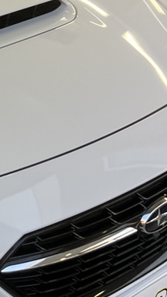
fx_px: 757
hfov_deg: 11.3
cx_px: -176
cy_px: 121
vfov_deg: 22.2
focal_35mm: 96
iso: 32
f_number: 1.8
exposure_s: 1/120
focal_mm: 3.99
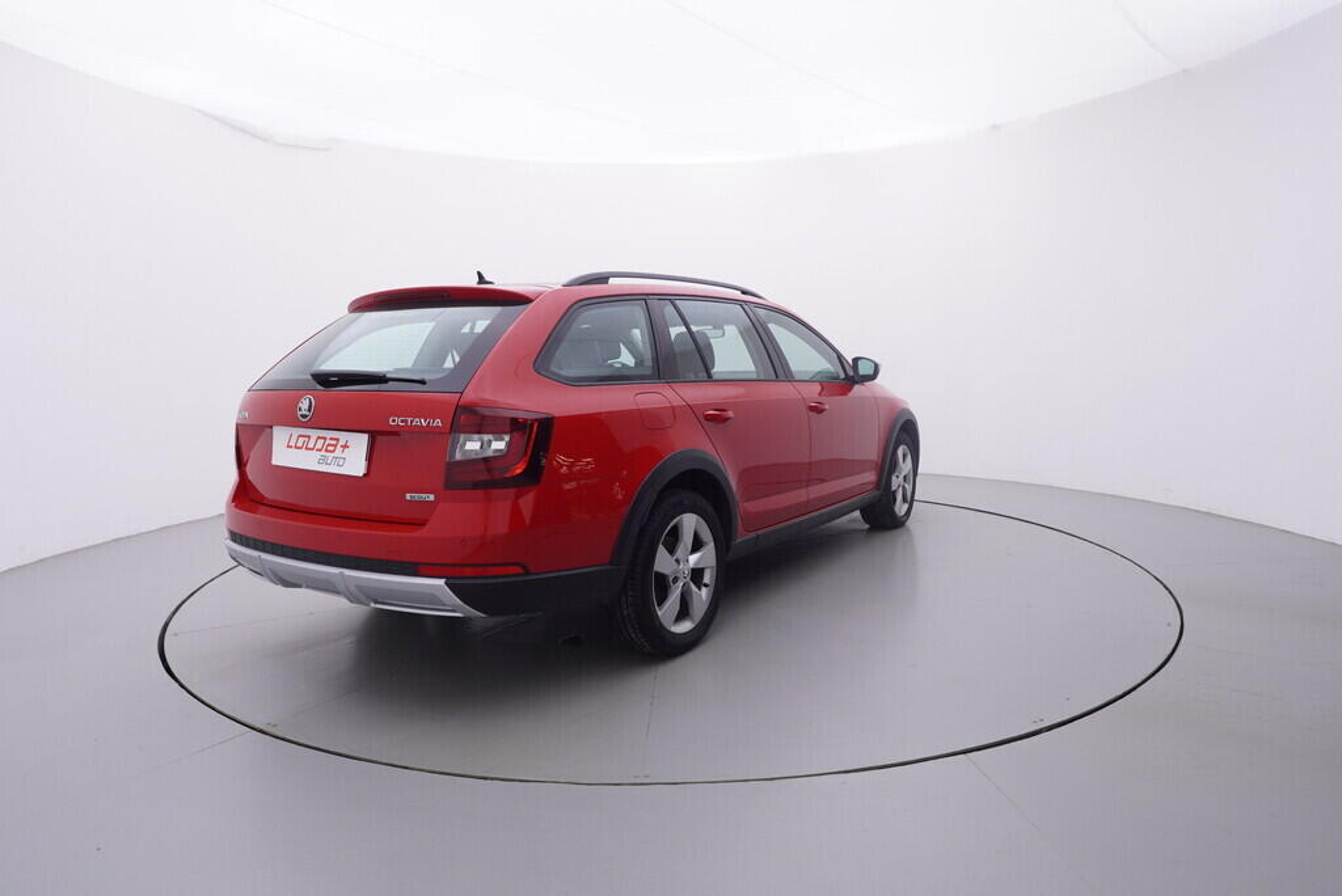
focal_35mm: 22
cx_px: 671
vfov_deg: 56.2
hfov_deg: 77.3
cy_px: 448
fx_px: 839
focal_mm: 15
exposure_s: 1/80
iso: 200
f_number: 5
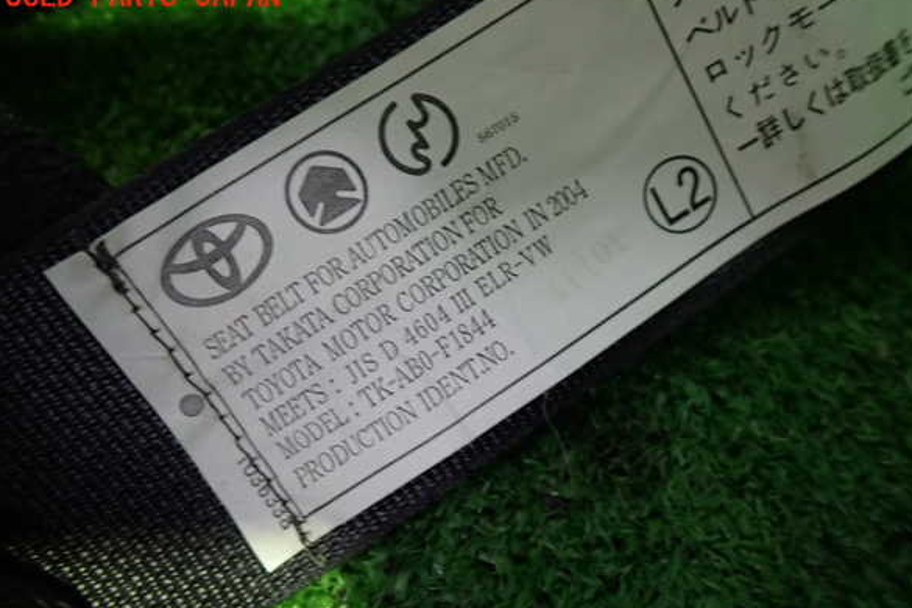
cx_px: 465
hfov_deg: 58.7
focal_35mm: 32
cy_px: 327
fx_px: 811
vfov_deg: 41.1
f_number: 2.3
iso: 250
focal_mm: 5.4
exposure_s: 1/30
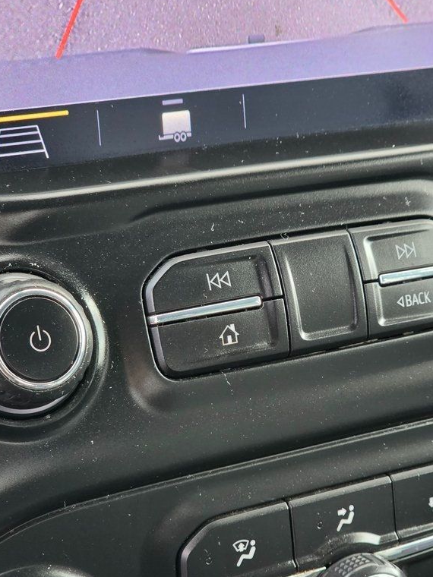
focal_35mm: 93
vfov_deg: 21.1
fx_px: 1551
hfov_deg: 15.9
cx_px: 264
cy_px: 288
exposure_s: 1/120
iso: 250
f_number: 2.4
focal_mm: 7.9
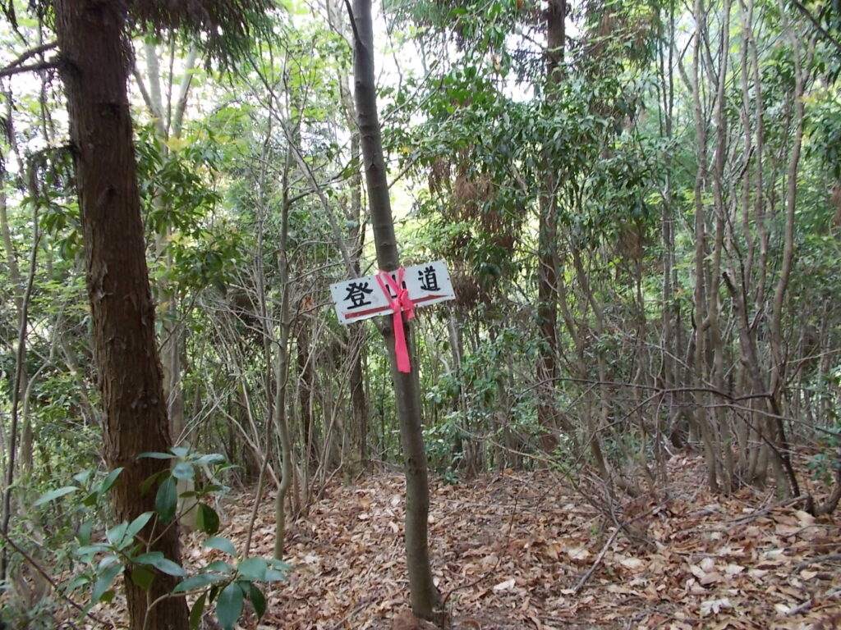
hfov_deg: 67.3
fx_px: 632
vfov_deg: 53.1
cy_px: 315
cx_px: 420
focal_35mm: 26
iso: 125
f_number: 3.2
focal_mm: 4.6
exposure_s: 1/25
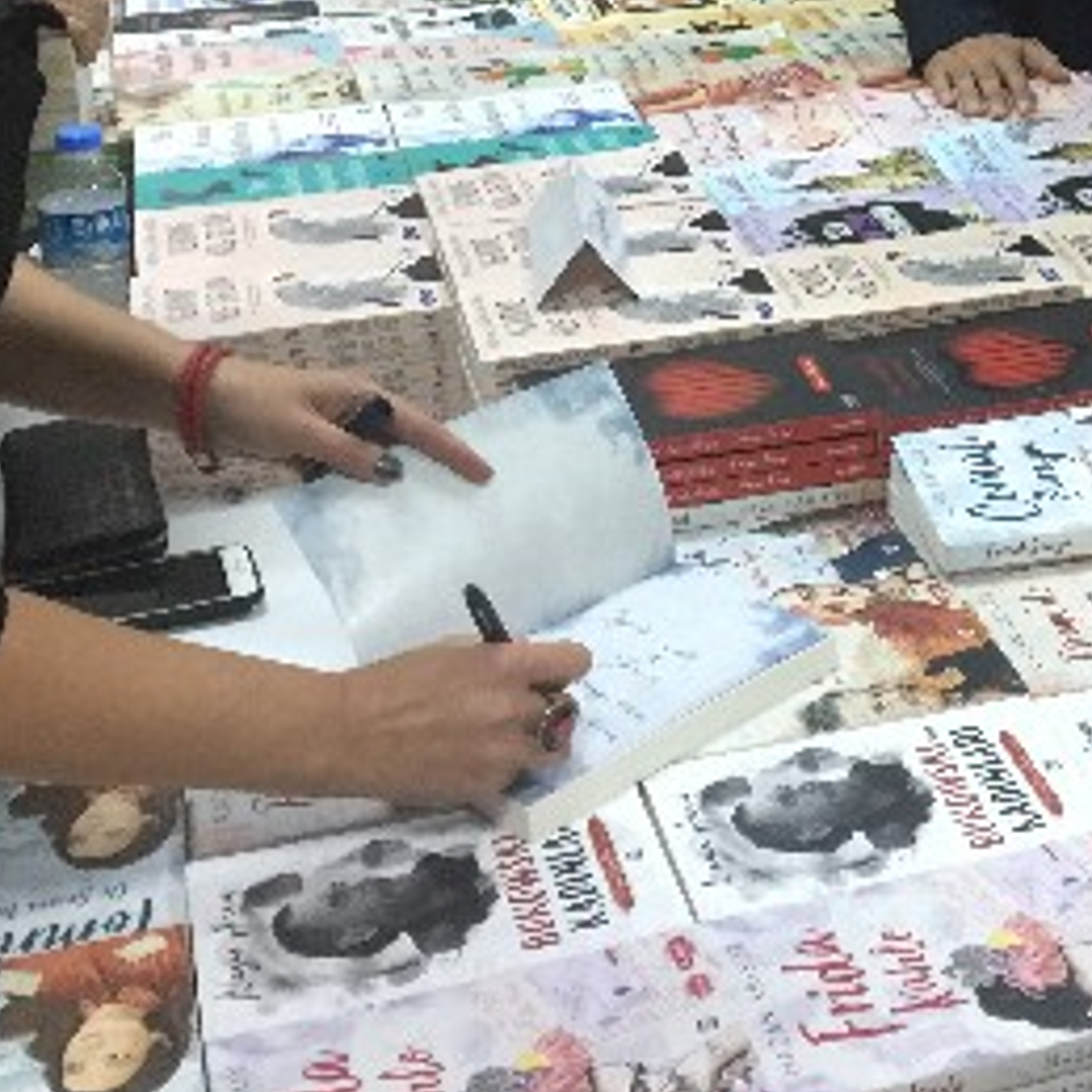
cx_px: 1037
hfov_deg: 25.1
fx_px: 2356
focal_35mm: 66
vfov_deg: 25.1
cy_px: 59
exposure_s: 1/17
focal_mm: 4.15
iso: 100
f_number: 2.2
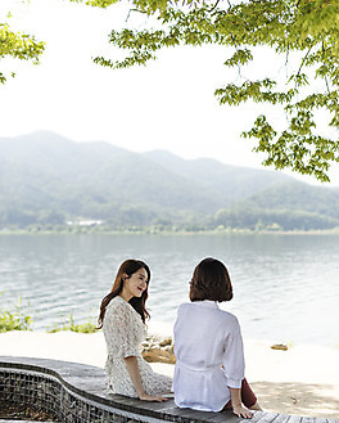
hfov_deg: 26.7
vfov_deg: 33.0
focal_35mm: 57
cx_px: 169
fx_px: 714
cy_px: 224
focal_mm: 50
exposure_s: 1/4000
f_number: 2.2
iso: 100
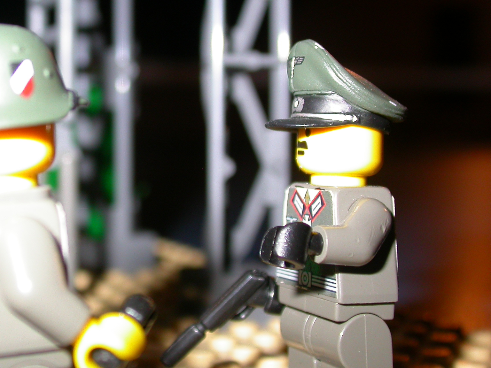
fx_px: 1007
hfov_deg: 27.1
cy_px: 133
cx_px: 135
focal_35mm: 71
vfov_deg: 20.7
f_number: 2.8
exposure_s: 1/60
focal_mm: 10
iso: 100
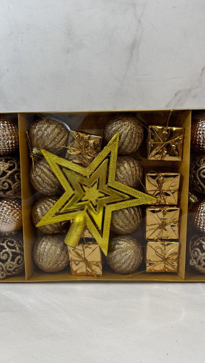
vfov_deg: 66.1
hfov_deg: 40.2
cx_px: 108
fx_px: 280
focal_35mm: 29
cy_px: 182
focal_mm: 5.96
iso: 100
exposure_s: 1/100
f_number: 1.6
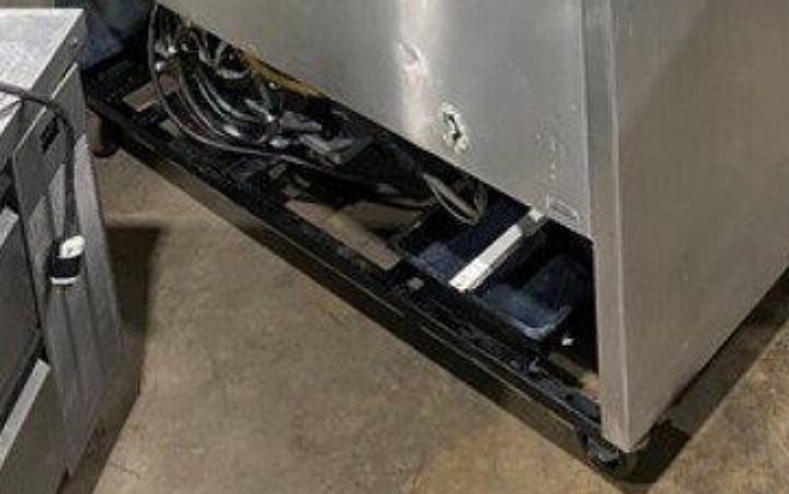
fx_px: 1334
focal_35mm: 62
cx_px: 466
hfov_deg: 32.9
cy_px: -386
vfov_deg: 17.3
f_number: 1.8
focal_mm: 4.25
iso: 160
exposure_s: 1/60
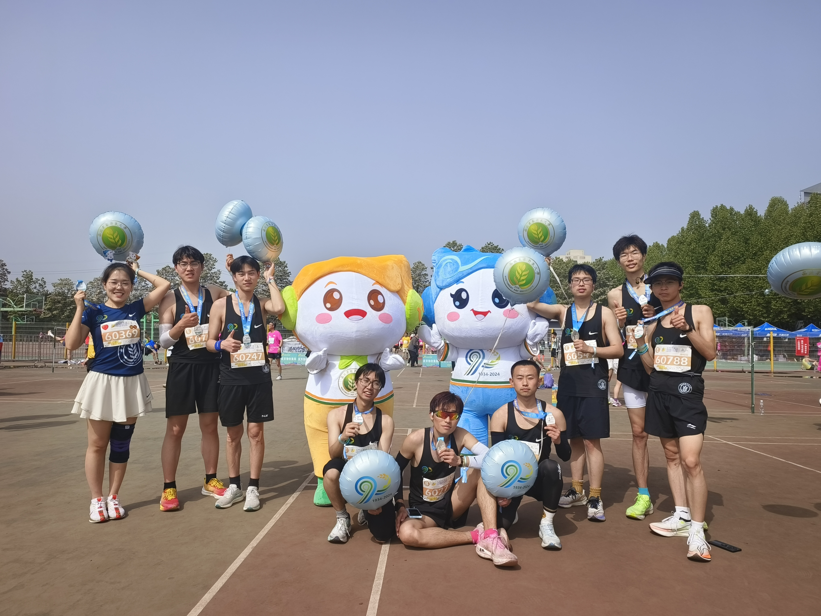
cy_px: 308
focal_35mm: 23
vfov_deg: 58.9
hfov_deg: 73.9
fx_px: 545
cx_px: 410
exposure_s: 1/1520
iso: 72
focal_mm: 5.5
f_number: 1.75
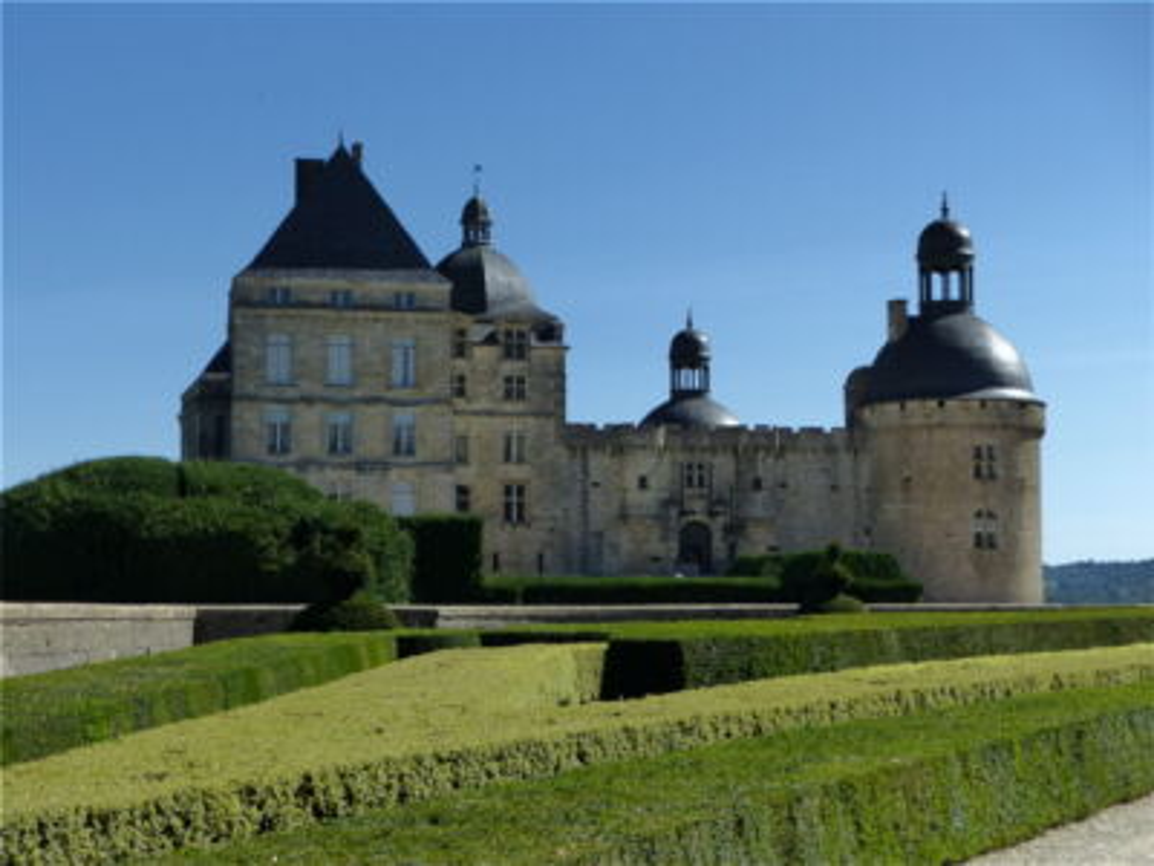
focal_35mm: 63
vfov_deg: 23.3
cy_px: 433
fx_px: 2100
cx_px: 577
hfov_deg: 30.7
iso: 200
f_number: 2.8
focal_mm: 11.4
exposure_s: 1/2000
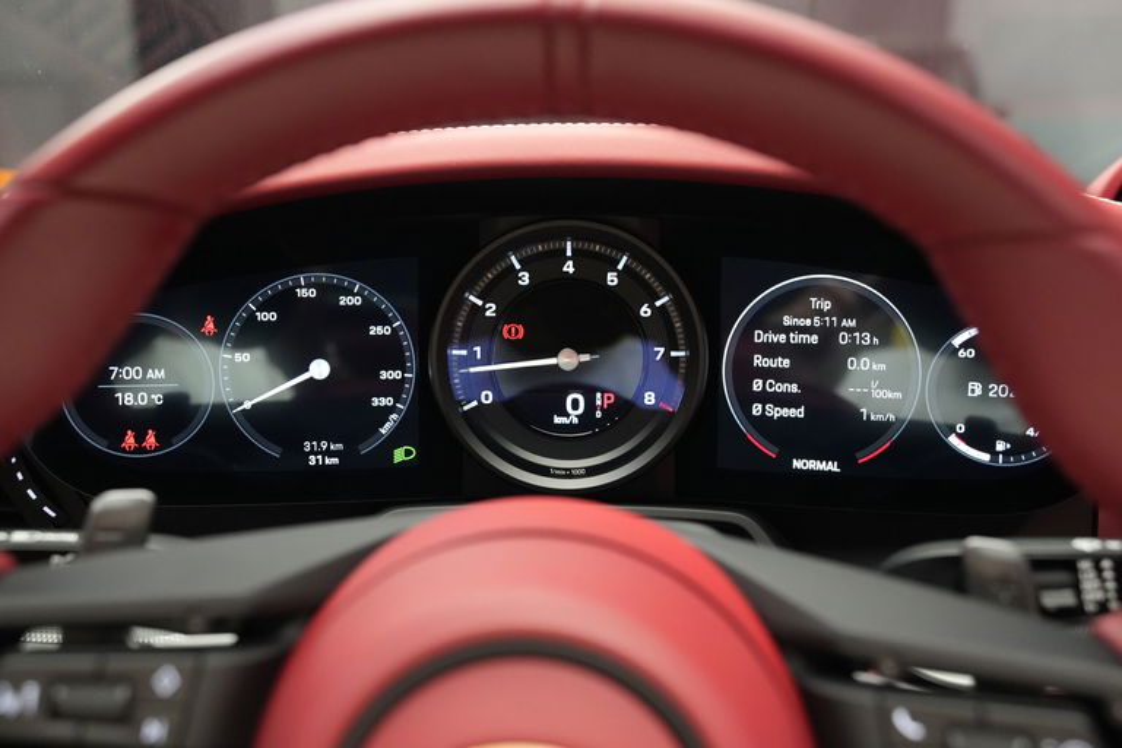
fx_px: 1091
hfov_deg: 54.4
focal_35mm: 35
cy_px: 374
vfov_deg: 37.9
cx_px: 561
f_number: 4
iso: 8000
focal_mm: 35
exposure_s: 1/40
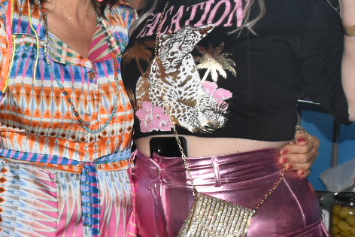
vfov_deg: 13.3
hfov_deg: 17.9
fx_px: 1016
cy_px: 128
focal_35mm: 103
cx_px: -166
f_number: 5.6
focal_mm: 20
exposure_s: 1/100
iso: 1600
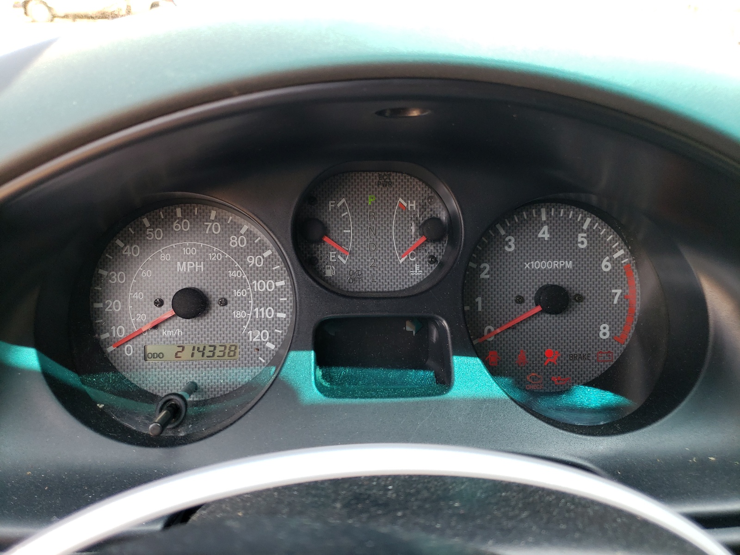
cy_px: 278
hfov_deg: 67.3
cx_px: 370
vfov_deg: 53.1
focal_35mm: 26
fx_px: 556
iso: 51
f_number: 1.5
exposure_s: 1/120
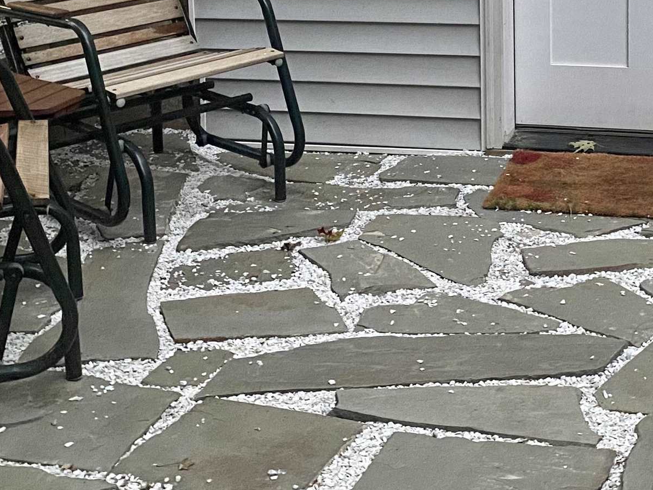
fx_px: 1264
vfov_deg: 21.1
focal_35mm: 67
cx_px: 497
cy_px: -8
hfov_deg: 28.5
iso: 1000
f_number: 1.8
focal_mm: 4.25
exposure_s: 1/30
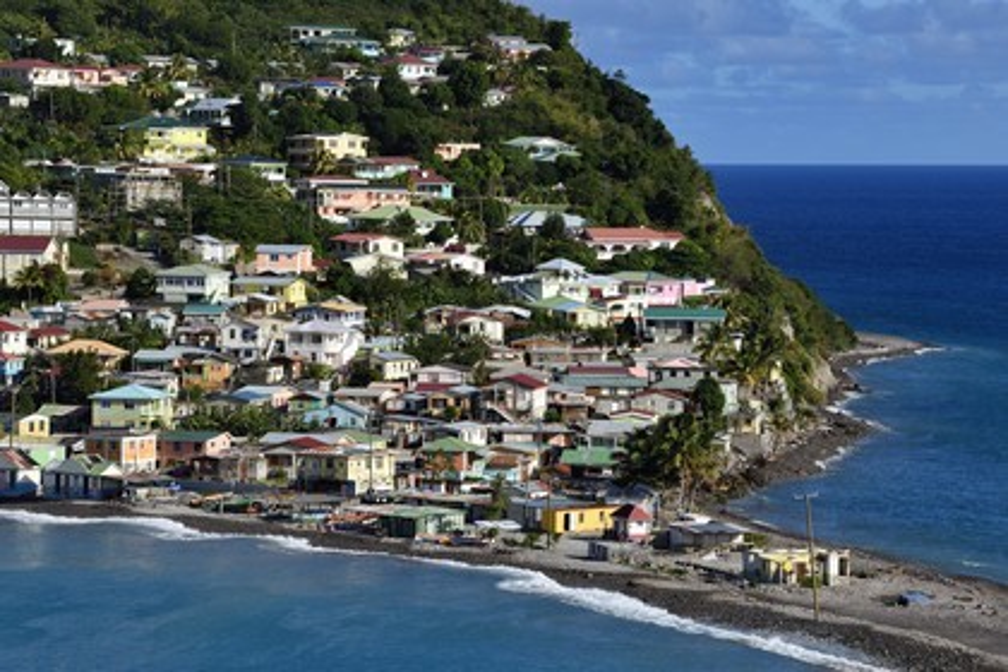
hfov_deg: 12.8
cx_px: 504
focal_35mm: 160
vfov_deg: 8.6
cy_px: 336
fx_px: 4480
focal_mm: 160
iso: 200
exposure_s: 1/250
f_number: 13
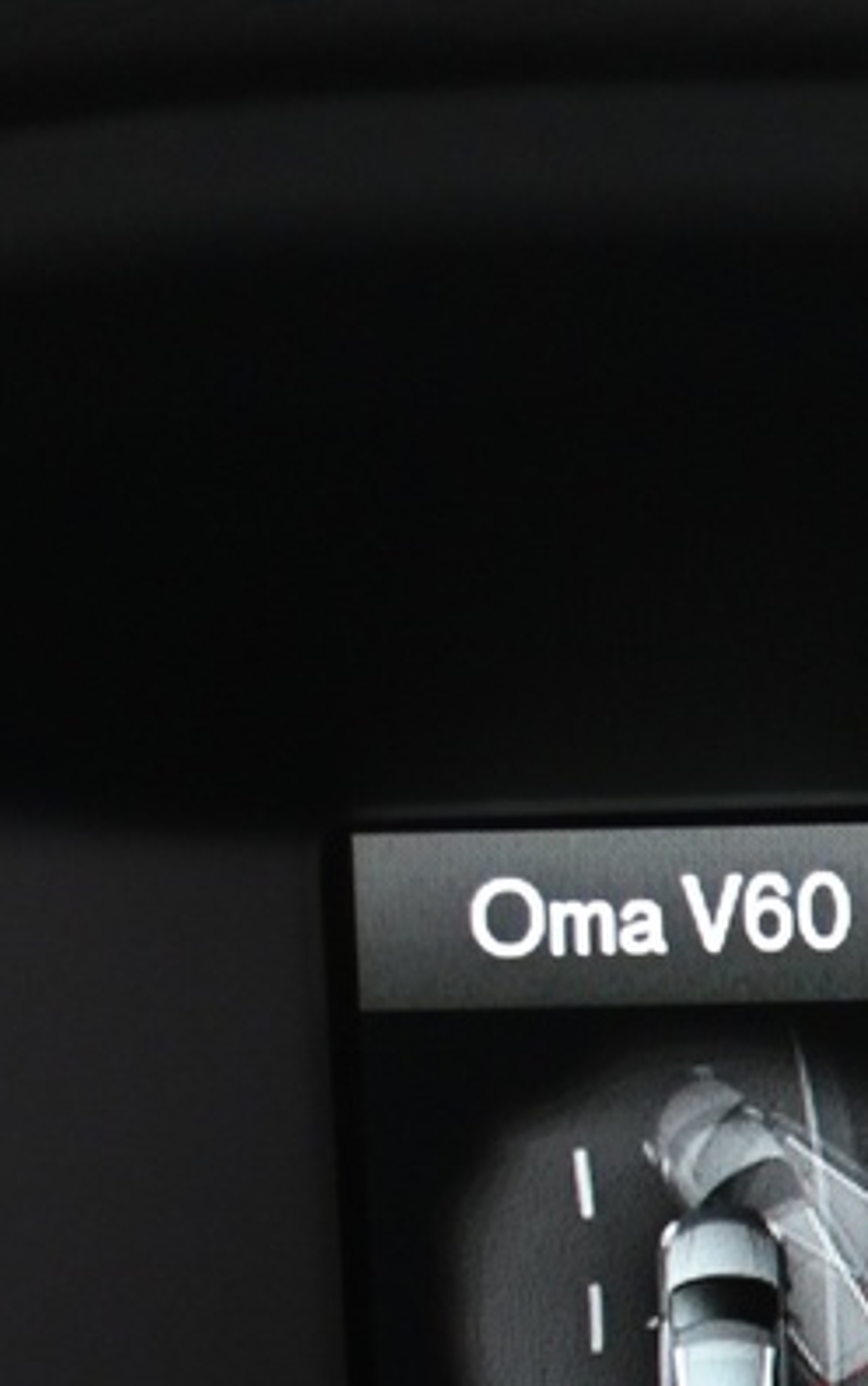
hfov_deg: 5.4
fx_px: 9146
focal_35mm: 242
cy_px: 1880
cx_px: 1320
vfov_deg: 8.5
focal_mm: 58
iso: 2000
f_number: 4
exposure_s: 1/30
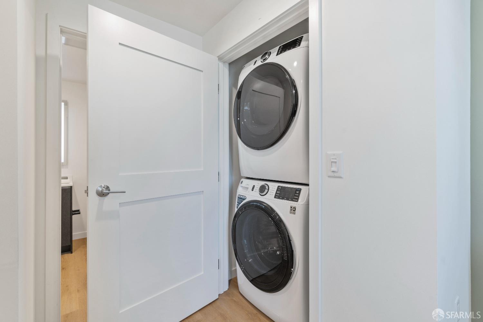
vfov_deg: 73.7
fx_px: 215
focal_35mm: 16
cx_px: 242
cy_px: 161
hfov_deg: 96.7
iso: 100
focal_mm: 16
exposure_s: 1.6
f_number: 8
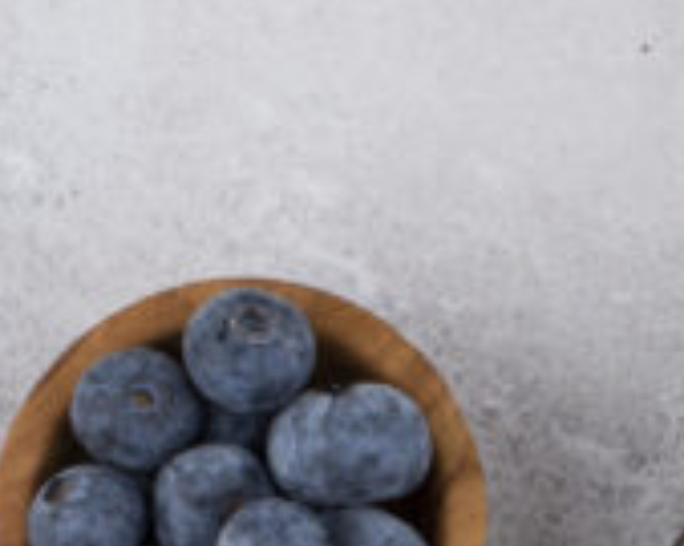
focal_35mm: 285
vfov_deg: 5.3
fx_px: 5766
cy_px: 1185
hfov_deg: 6.8
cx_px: 599
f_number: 9
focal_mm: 50
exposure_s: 1/100
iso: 100
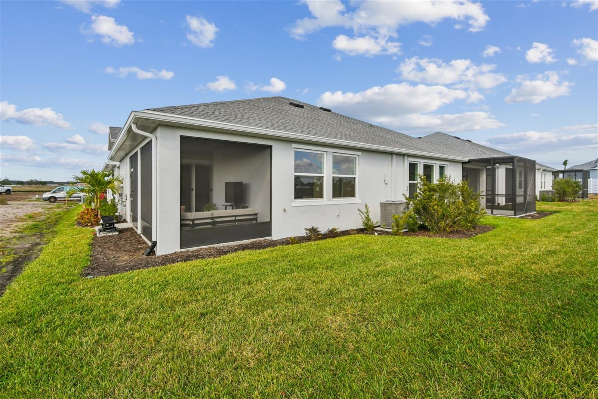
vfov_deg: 77.3
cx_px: 299
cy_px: 200
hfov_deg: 100.4
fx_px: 249
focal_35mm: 15
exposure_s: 1/500
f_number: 7.1
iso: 100
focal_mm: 10
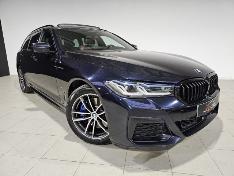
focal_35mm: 23
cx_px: 117
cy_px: 88
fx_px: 155
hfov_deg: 73.9
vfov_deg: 58.9
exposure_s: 1/100
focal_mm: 6.3
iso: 160
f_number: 1.7
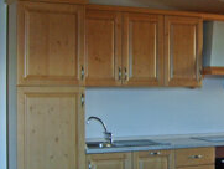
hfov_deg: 24.1
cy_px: 96
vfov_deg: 18.7
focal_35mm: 79
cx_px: 194
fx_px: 512
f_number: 2.8
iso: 96
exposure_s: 1/30
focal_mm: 5.8
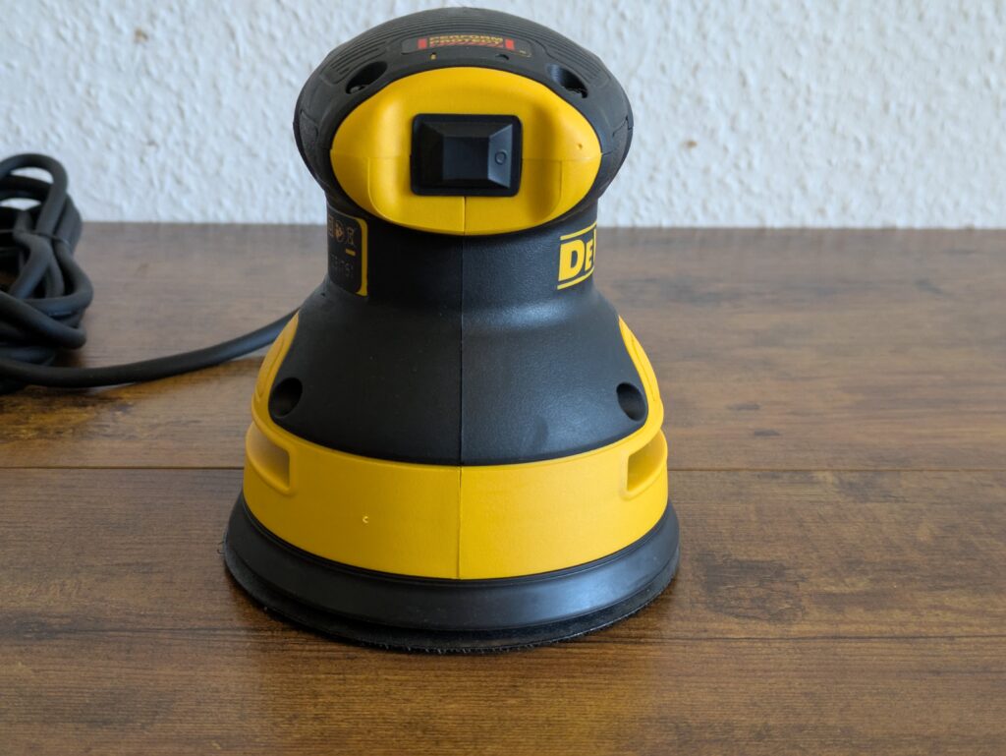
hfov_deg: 37.5
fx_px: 1483
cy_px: 378
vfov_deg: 28.6
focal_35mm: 51
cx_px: 503
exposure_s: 1/25
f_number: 1.89
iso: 291
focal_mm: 5.43
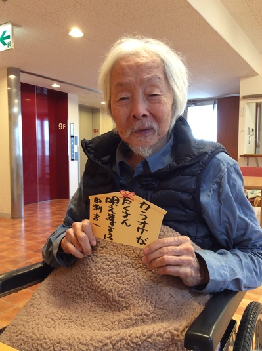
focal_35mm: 32
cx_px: 131
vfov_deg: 56.9
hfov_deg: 44.0
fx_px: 324
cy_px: 176
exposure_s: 1/24
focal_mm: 3.3
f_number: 2.4
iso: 100
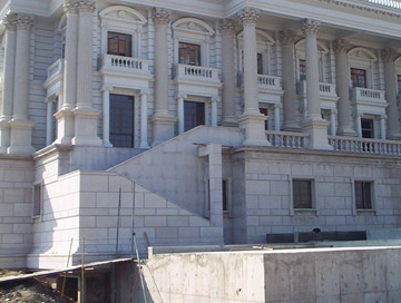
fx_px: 674
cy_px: 128
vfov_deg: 25.3
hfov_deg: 32.8
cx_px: 270
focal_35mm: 58
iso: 100
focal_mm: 4.99
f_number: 4.5
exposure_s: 1/498
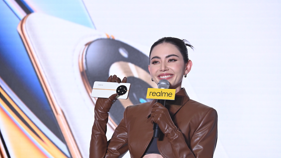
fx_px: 1177
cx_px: 141
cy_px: 91
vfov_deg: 7.7
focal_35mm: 158
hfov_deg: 13.6
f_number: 4
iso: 1250
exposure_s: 1/250
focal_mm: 150
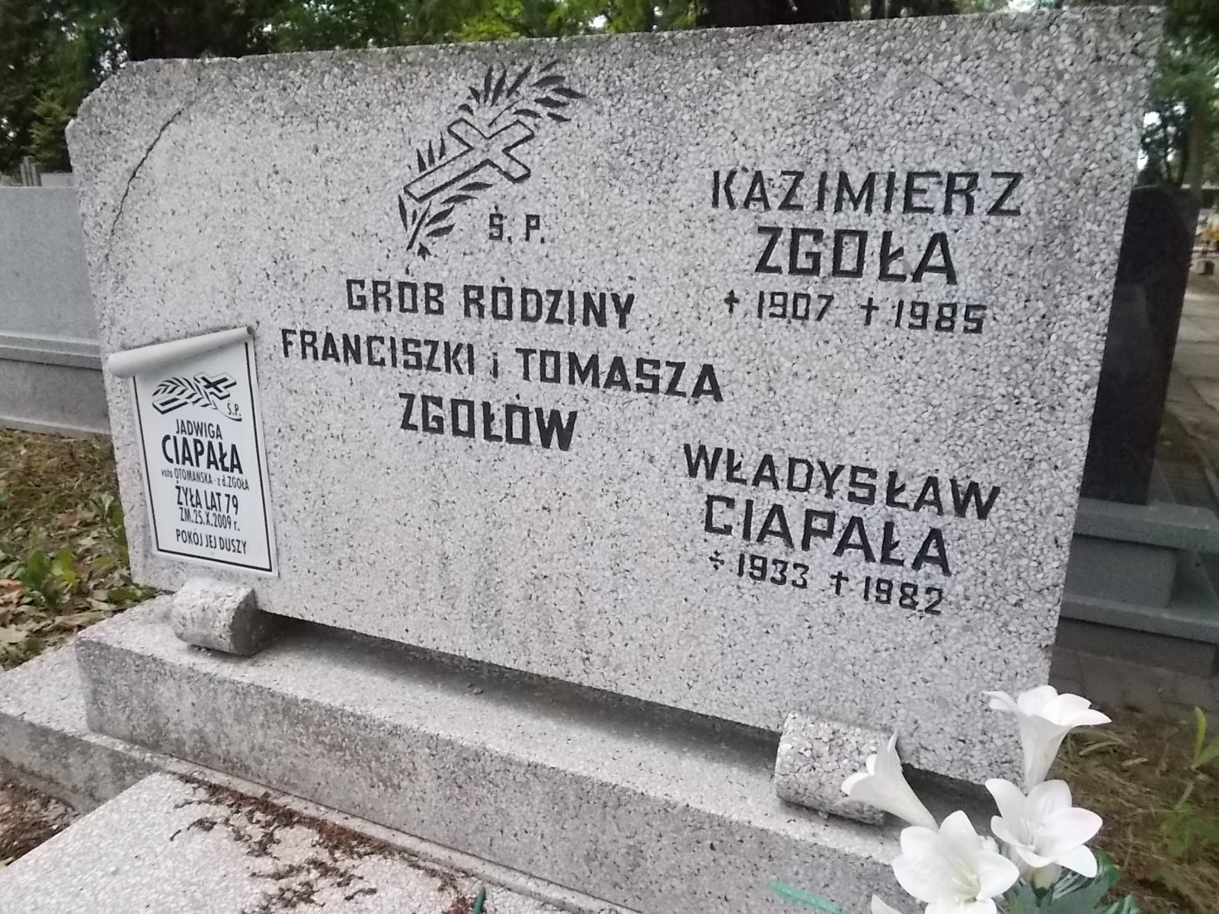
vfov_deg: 53.1
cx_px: 610
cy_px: 457
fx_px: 916
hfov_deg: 67.3
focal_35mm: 26
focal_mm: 4.6
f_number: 8
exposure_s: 1/200
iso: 400
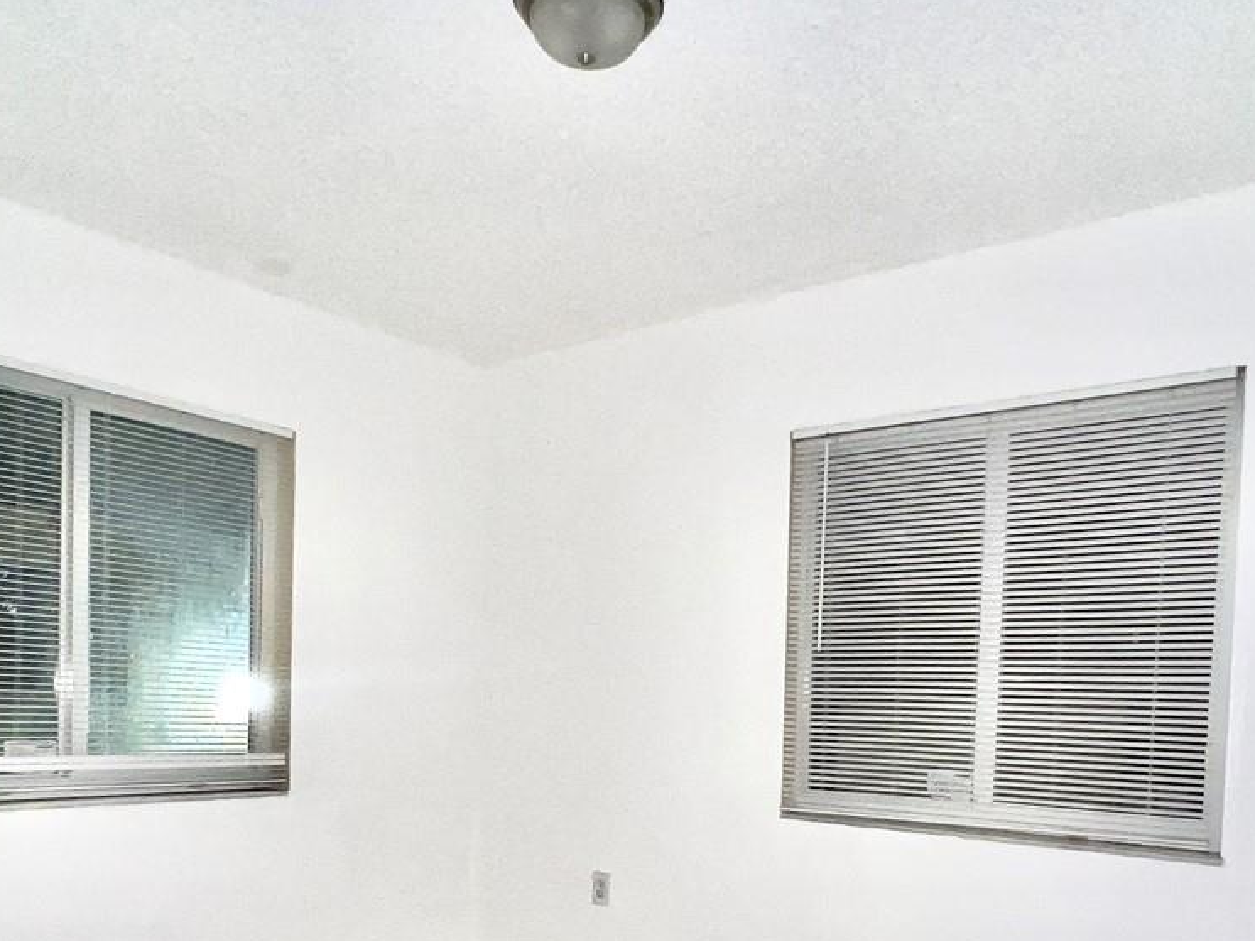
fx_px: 1015
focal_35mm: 28
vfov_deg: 46.9
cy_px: 760
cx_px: 628
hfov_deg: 63.5
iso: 100
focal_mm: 1.57
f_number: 1.8
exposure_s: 1/34
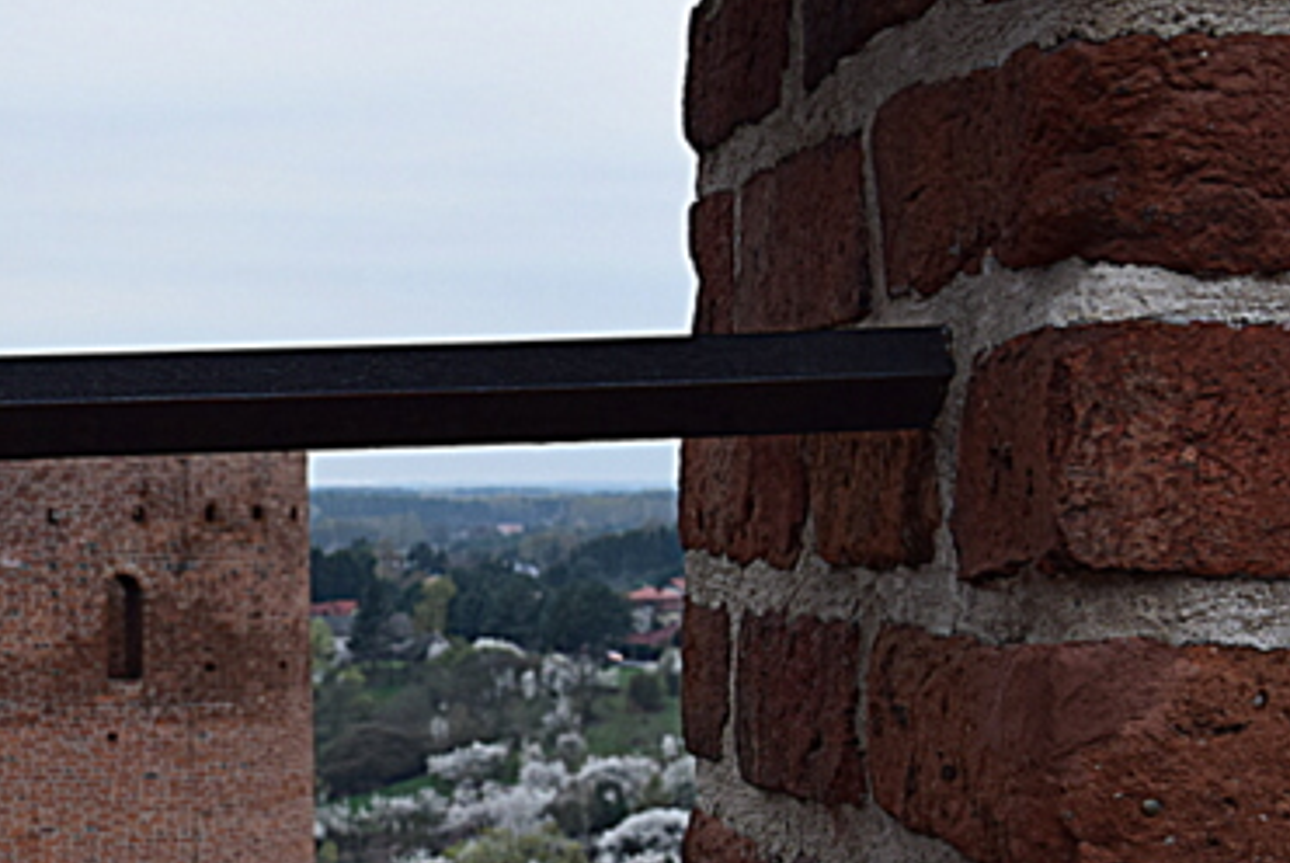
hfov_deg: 20.5
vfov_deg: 14.1
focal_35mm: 97
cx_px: 108
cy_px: 553
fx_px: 3478
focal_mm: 30
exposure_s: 1/125
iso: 400
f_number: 9
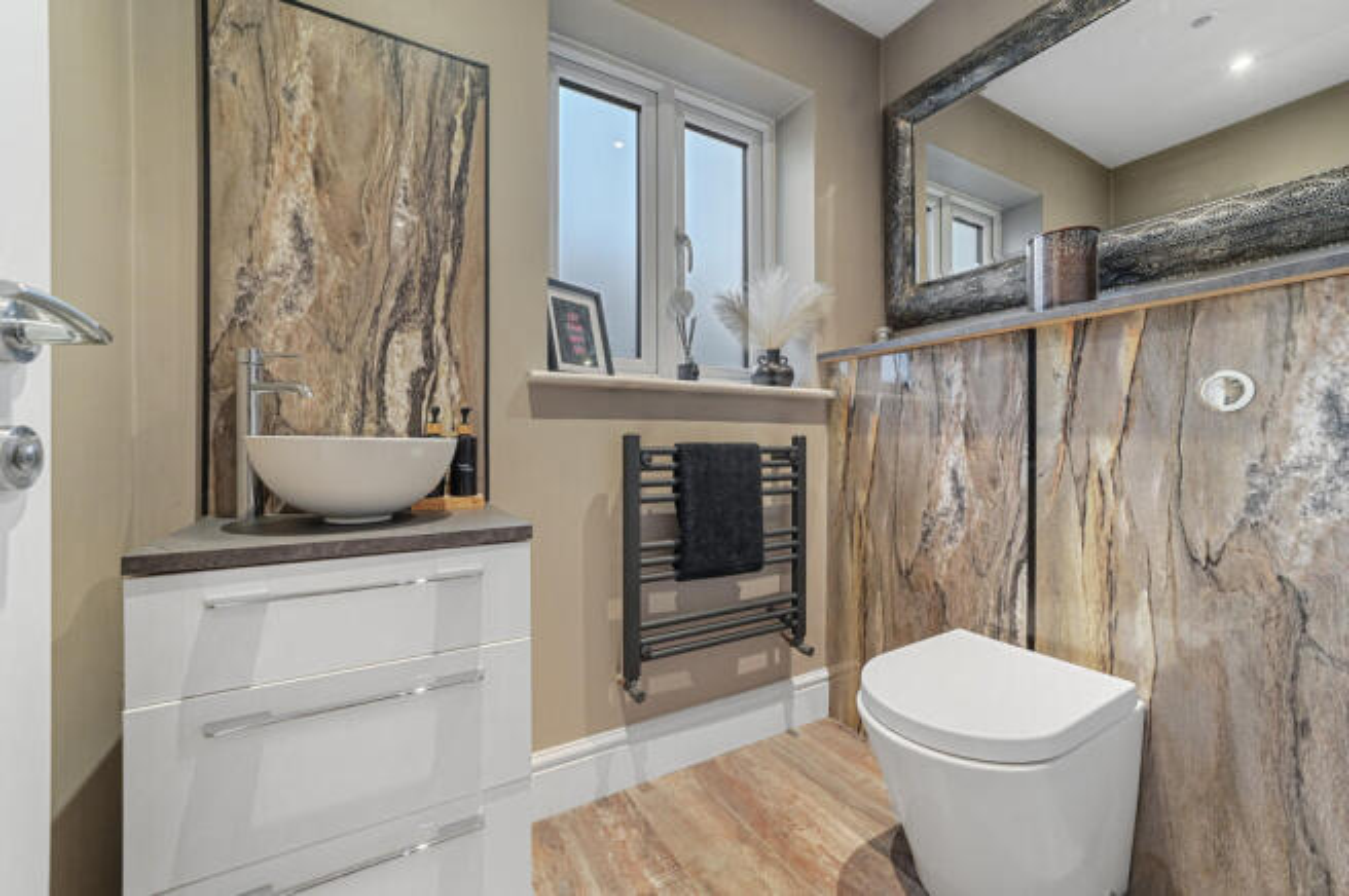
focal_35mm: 14
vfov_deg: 81.1
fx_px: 524
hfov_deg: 104.3
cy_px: 448
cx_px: 674
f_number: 8
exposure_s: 1/1.25
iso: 400
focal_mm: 14
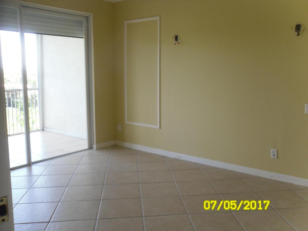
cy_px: 116
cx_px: 154
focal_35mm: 45
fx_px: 400
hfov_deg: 42.1
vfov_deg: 32.2
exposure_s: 1/45
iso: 200
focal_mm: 6.3
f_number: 3.5
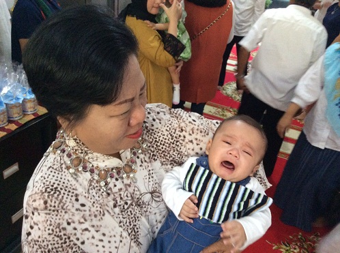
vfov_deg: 44.0
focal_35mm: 32
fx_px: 314
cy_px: 126
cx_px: 170
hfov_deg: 56.9
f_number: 2.4
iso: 320
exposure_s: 1/25
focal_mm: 3.3
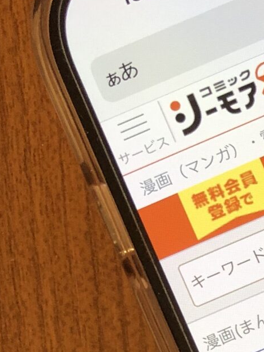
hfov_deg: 11.3
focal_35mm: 115
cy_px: 435
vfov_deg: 16.3
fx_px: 1170
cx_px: 567
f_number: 1.8
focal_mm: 3.99
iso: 32
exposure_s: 1/20
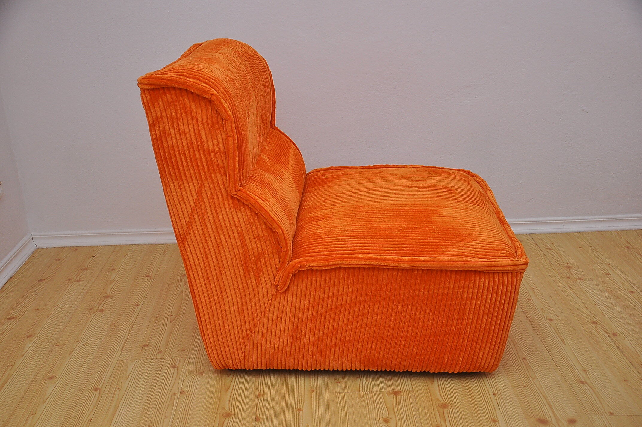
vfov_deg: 31.8
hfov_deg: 46.4
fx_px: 748
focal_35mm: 42
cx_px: 321
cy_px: 214
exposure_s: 1/125
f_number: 4
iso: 400
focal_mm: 28
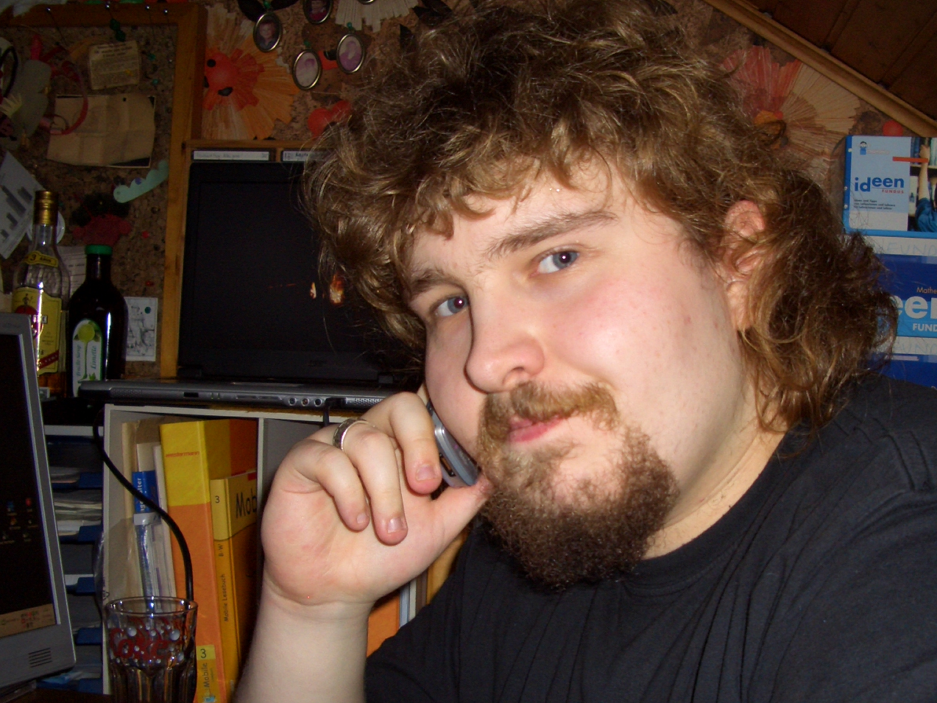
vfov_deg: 32.7
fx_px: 1191
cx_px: 550
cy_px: 438
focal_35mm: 44
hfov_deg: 42.8
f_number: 2.6
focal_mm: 5.8
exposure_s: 1/60
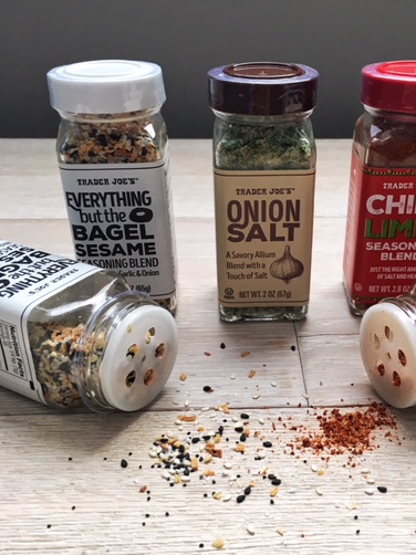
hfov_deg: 38.4
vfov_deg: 50.1
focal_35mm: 37
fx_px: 593
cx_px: 262
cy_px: 302
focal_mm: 4.15
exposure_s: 1/30
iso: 25
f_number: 2.2
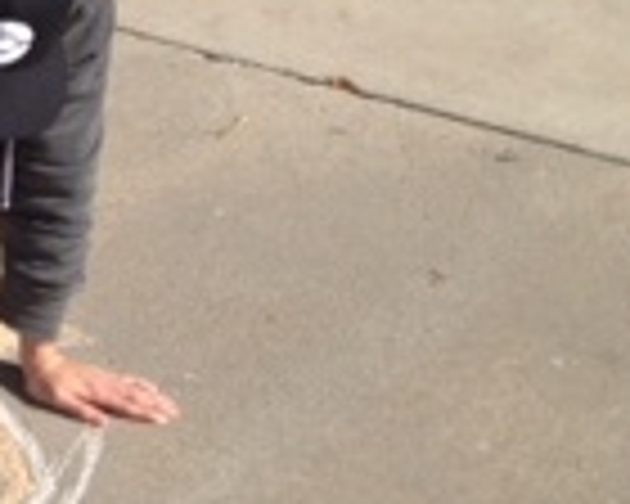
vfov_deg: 12.1
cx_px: -486
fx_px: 2275
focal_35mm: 122
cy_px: -227
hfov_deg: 14.1
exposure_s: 1/1325
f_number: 2.4
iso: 50
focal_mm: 4.28
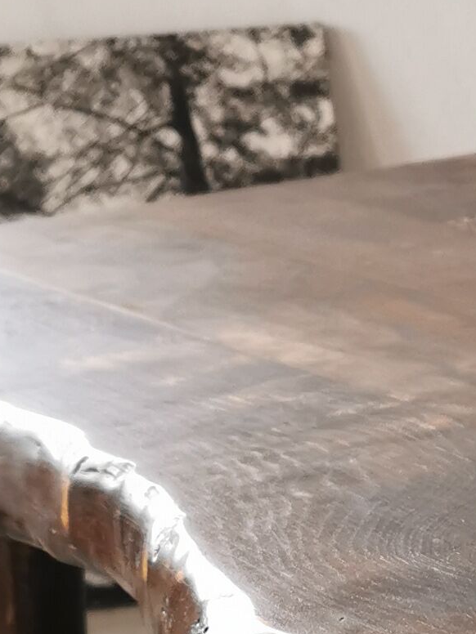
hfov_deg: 11.2
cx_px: 742
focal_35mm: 127
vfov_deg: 14.8
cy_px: 827
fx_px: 2328
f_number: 1.6
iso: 125
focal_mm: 5.56
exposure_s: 1/50
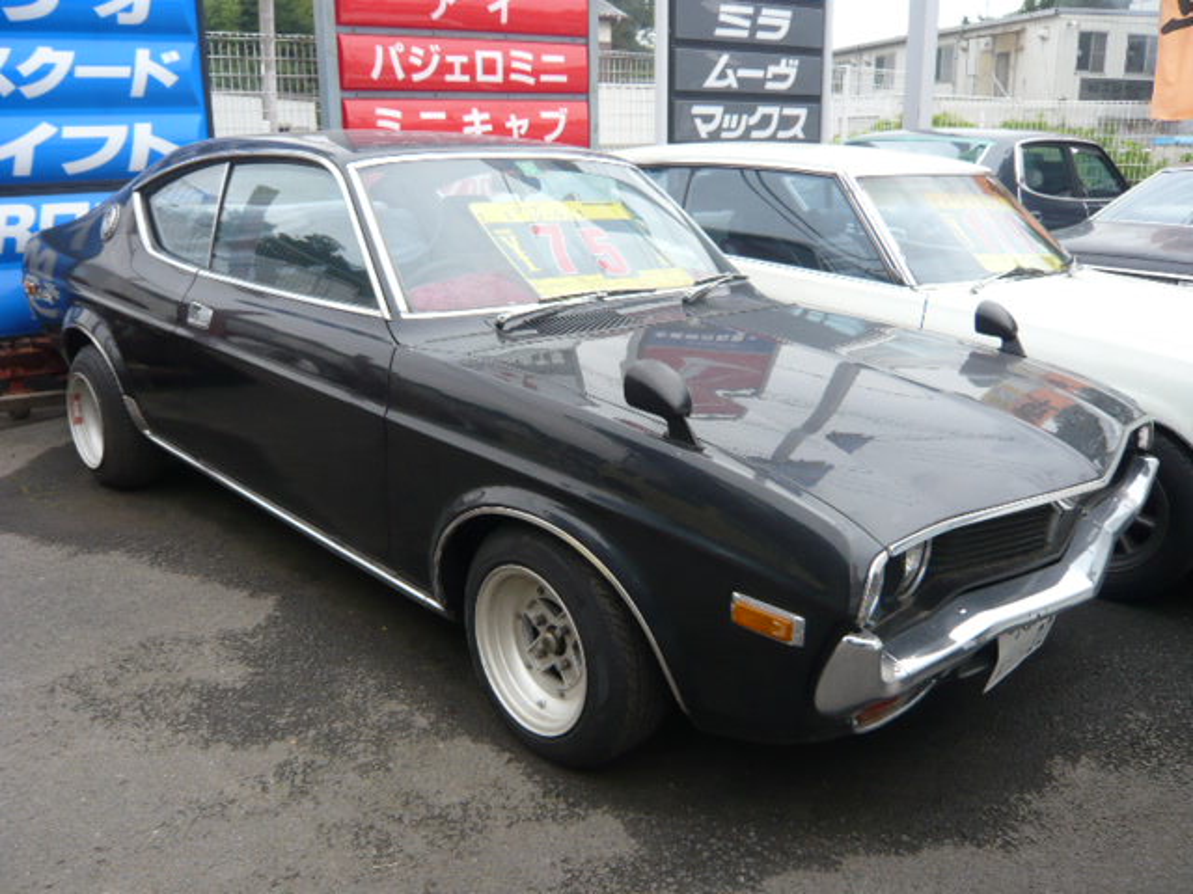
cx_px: 596
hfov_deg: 63.4
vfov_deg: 49.7
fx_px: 965
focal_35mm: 28
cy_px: 447
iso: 100
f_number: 2.8
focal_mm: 4.6
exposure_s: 1/320
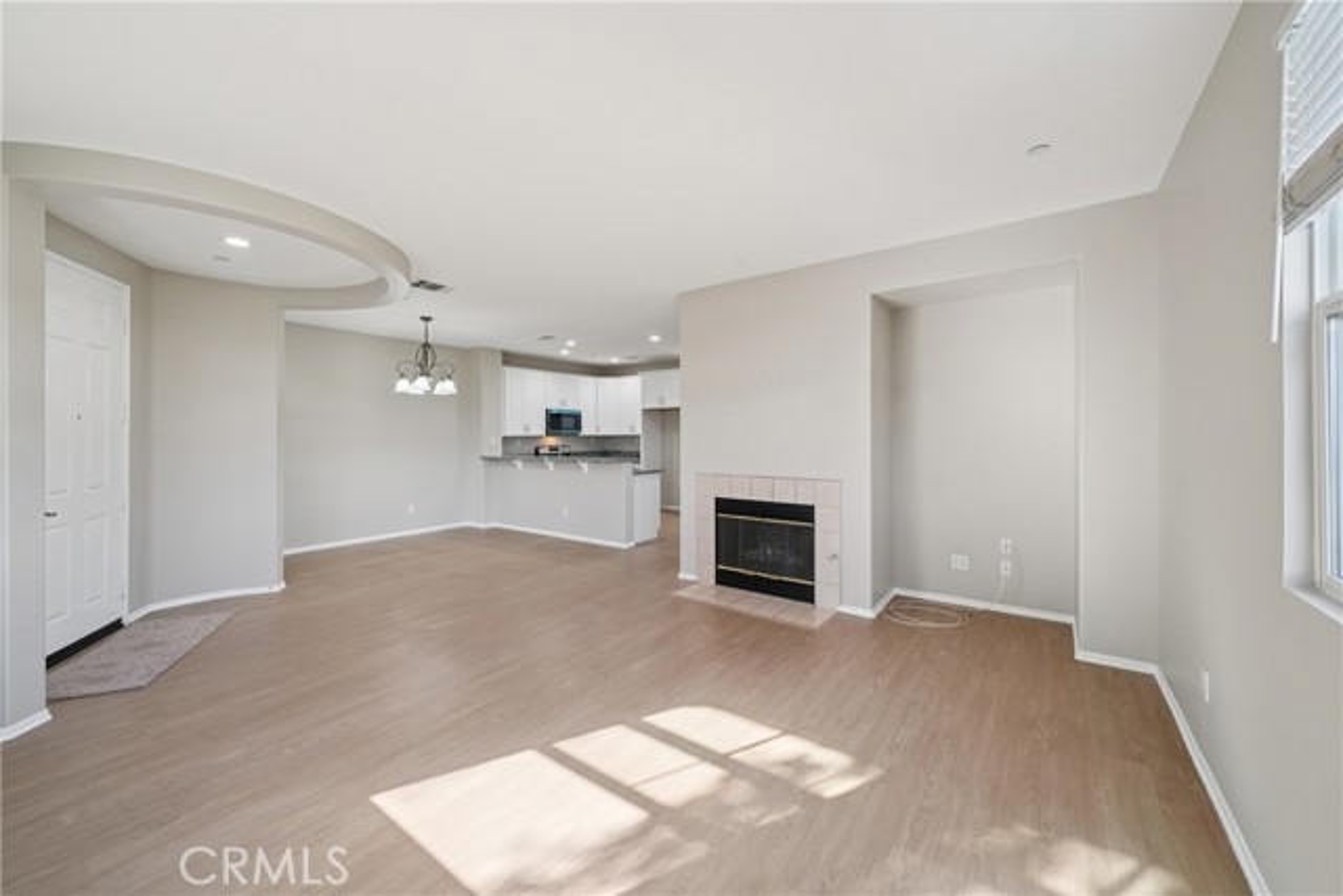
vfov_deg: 85.5
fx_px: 485
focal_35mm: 13
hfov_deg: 108.3
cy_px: 448
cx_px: 672
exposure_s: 1/25
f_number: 8
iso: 400
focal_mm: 13
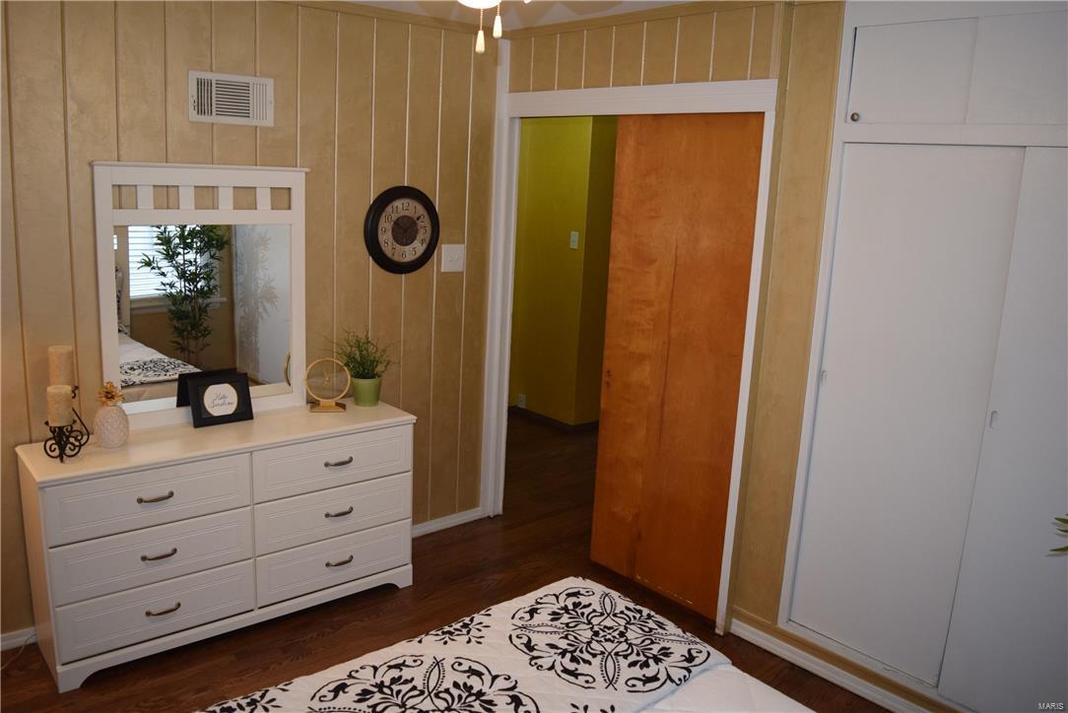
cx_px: 534
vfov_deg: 48.0
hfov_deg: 67.4
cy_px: 356
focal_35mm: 27
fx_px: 801
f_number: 3.5
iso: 800
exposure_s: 1/200
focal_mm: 18
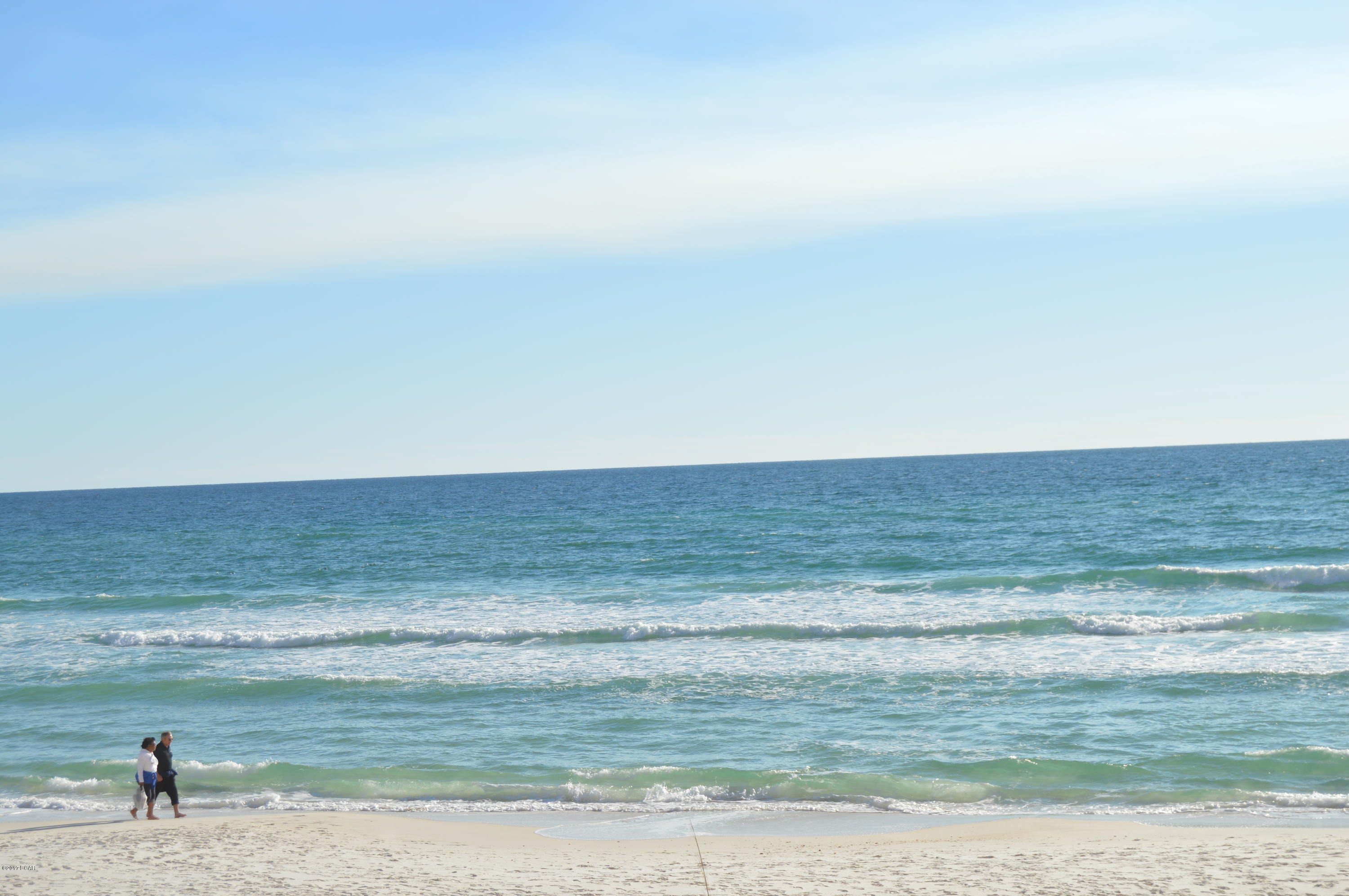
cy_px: 448
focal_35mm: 68
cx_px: 674
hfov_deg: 29.9
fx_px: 2527
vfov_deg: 20.1
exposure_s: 1/320
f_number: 9
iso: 100
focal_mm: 45
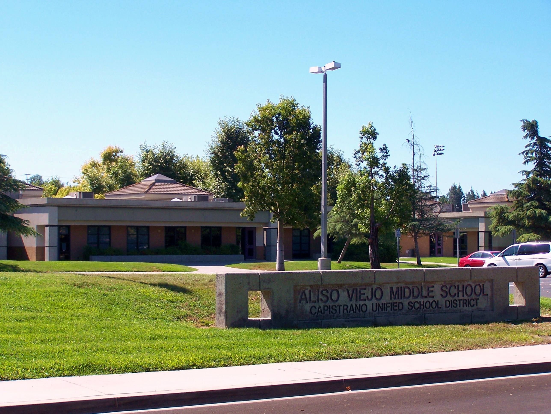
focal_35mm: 69
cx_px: 276
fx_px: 1098
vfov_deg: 21.3
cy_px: 207
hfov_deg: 28.2
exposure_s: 1/750
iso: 80
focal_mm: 11.5
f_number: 3.2
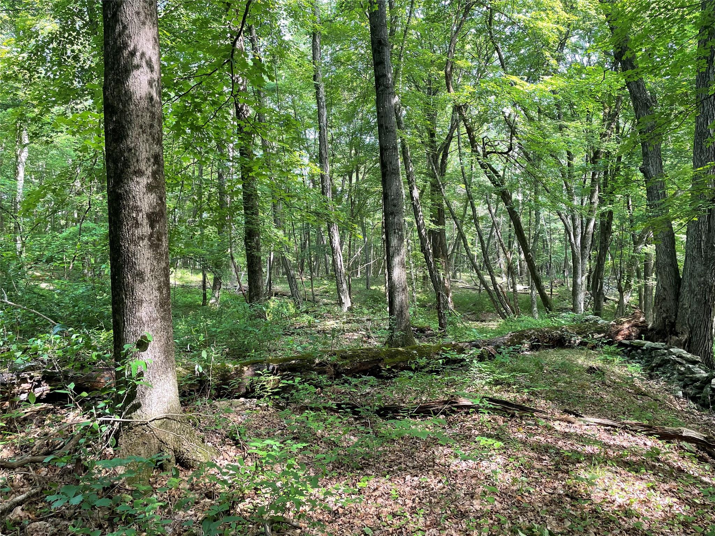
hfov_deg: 67.3
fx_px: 537
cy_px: 268
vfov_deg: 53.1
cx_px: 358
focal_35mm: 26
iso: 80
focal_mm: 4.2
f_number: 1.6
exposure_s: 1/121
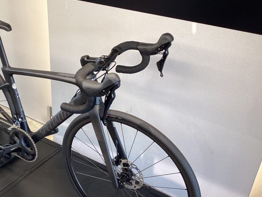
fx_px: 356
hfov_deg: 39.4
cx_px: 68
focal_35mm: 47
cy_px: 130
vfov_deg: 30.7
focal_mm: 3.3
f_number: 2.4
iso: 125
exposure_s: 1/60
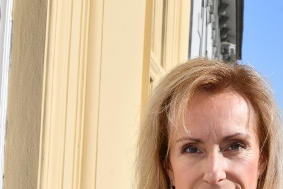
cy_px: 193
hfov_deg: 17.3
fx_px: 912
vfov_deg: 11.7
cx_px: 266
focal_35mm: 116
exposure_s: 1/250
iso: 100
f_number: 10
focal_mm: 35
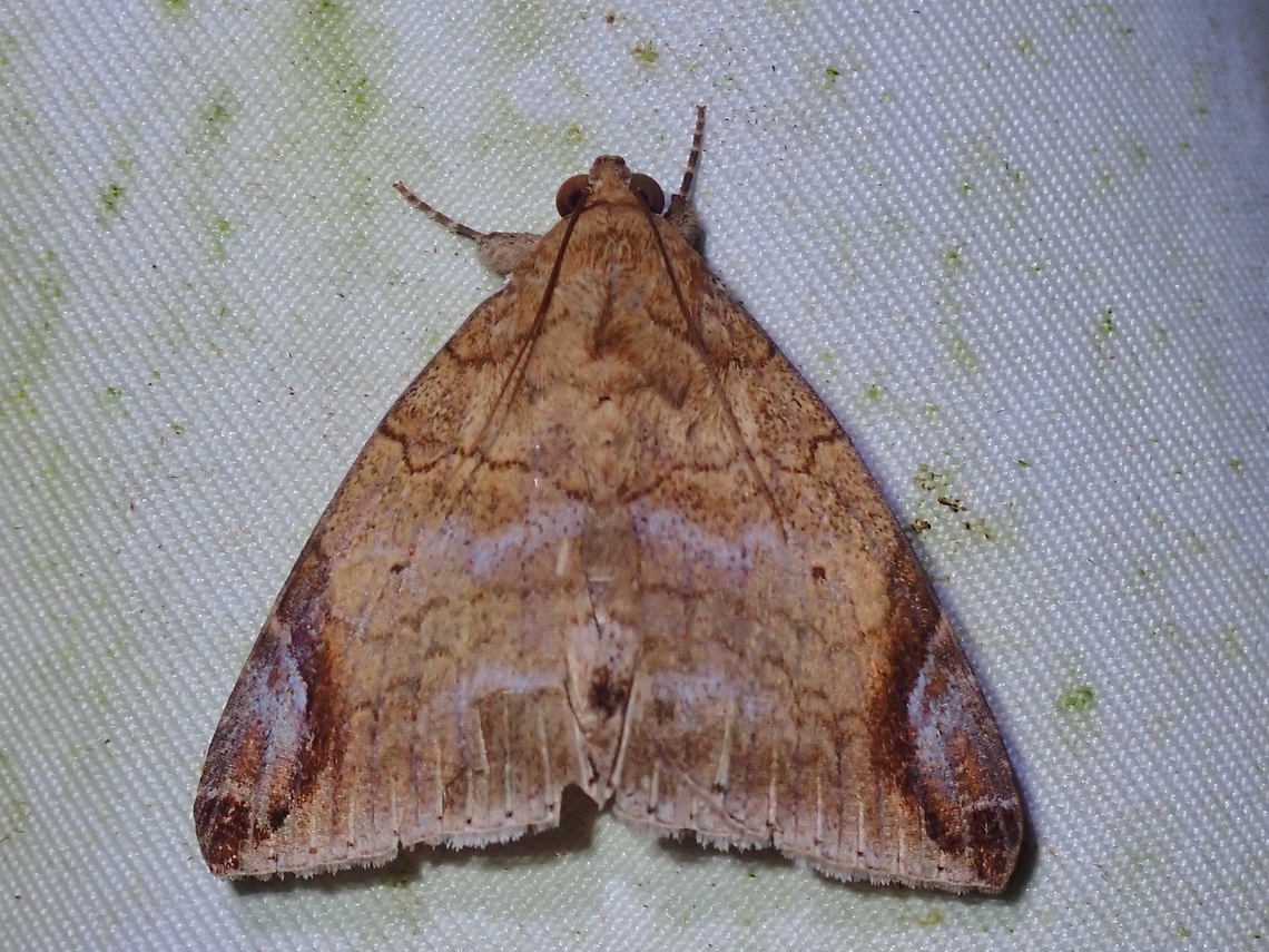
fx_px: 3666
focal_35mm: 100
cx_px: 634
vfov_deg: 14.8
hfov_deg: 19.6
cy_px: 476
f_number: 6.3
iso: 200
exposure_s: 1/200
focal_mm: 18
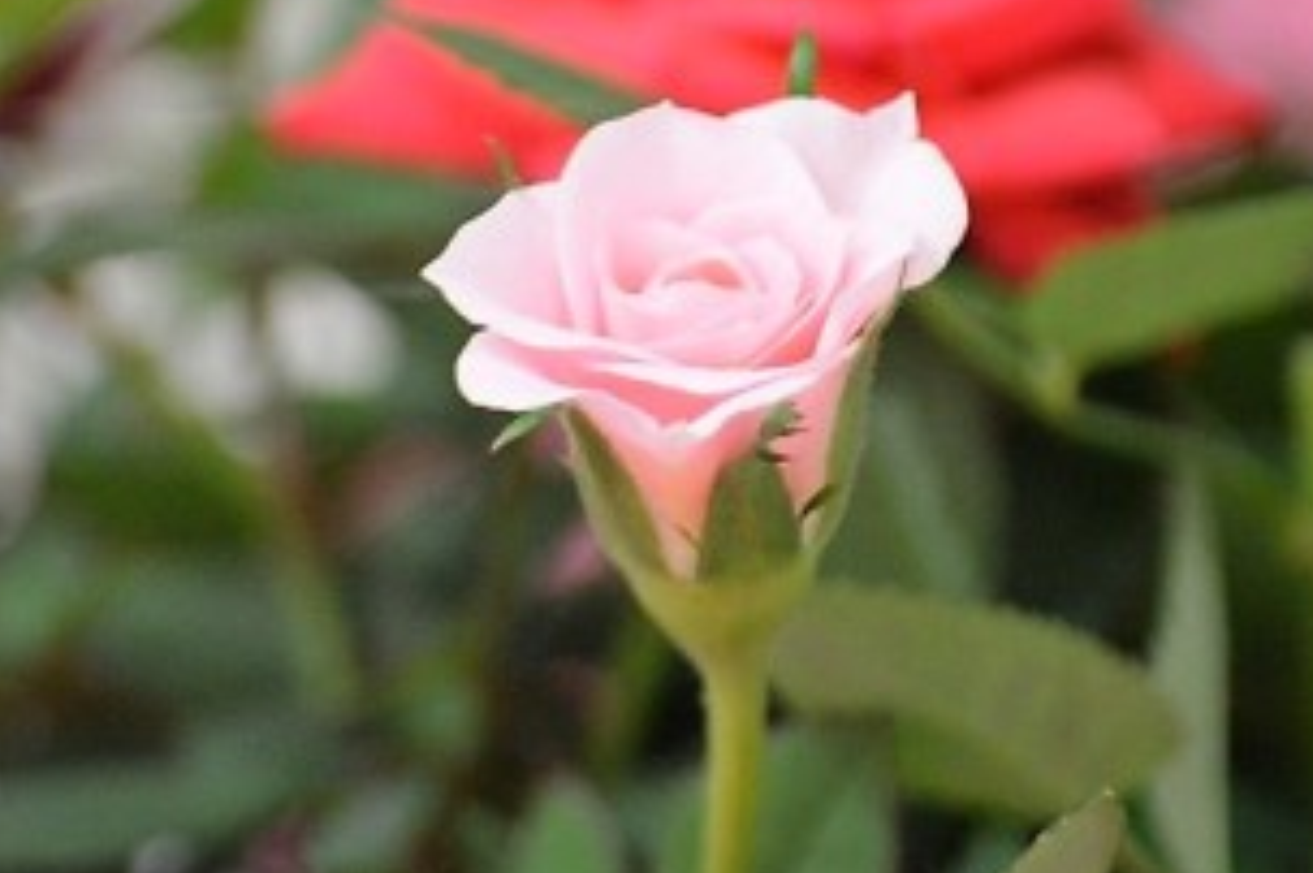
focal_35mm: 494
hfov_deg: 4.2
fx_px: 17998
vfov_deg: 2.8
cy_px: 233
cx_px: 730
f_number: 5.6
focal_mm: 200
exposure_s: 1/20
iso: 3200
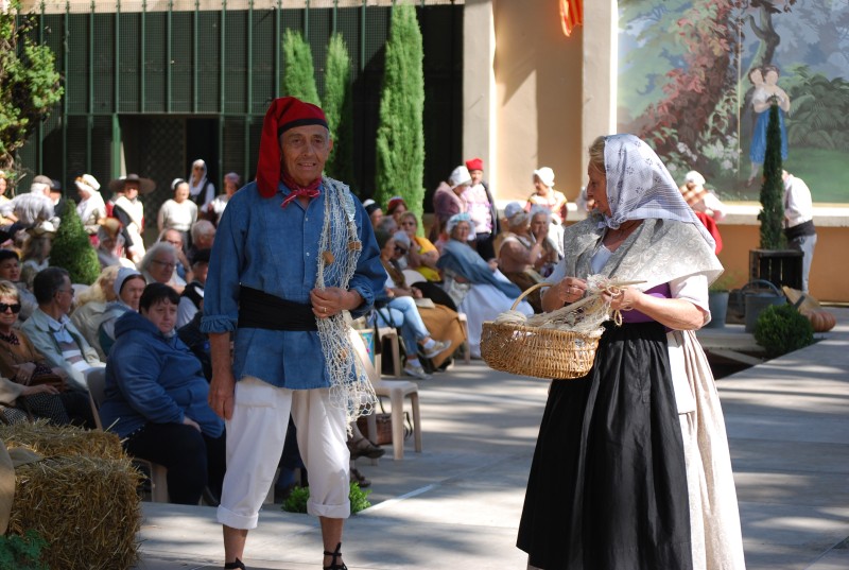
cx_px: 424
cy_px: 285
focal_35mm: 93
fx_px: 2198
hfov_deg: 21.9
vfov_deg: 14.8
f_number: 5.6
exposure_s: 1/500
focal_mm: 62
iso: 200
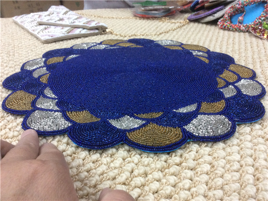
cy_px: 100
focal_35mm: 32
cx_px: 134
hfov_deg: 56.9
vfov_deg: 44.1
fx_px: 247
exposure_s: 1/25
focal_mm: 3.3
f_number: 2.4
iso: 200
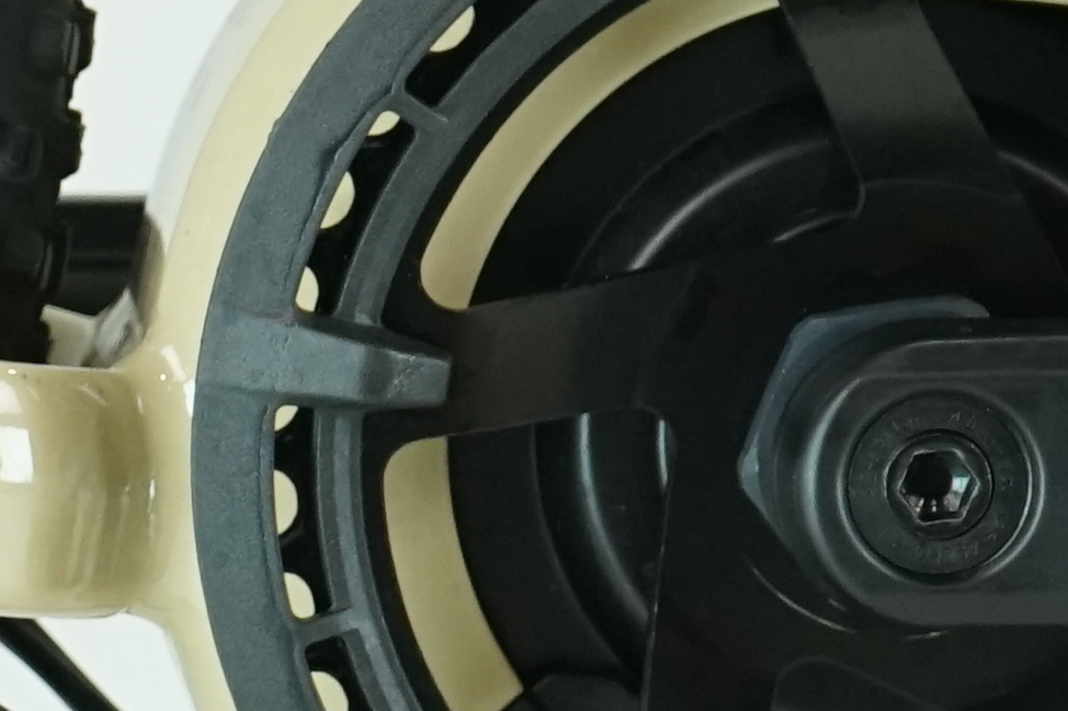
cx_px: -648
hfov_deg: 5.9
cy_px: 456
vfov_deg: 4.0
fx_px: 10233
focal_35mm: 345
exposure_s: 1/200
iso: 1600
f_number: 5.6
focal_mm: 56
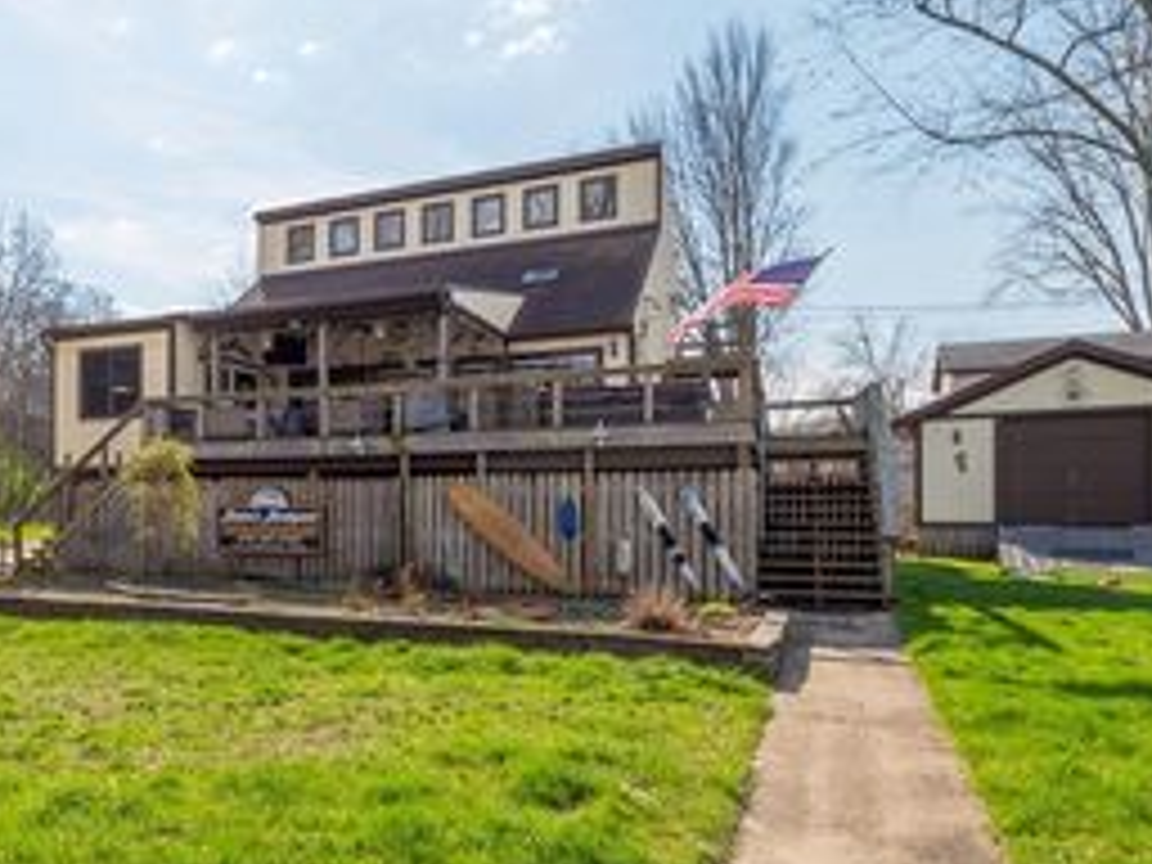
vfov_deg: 46.6
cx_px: 207
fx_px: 998
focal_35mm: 30
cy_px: 515
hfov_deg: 55.1
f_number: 9
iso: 100
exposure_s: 1/800
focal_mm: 16
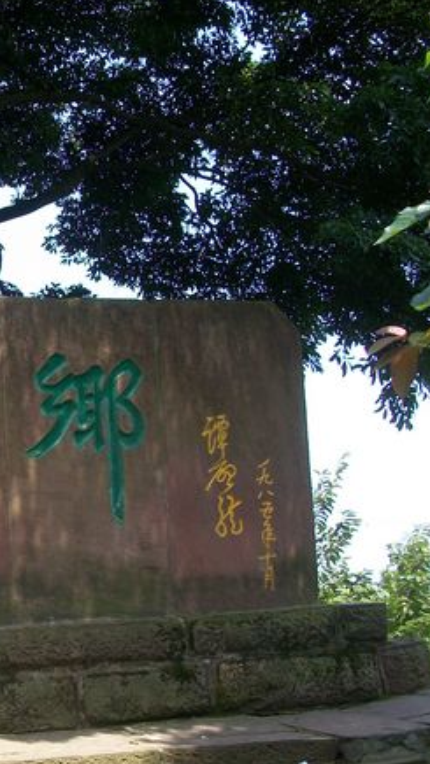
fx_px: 1420
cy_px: 424
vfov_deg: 30.1
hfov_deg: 16.1
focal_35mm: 70
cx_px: -170
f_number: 3.1
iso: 80
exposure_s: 1/250
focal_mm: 6.3
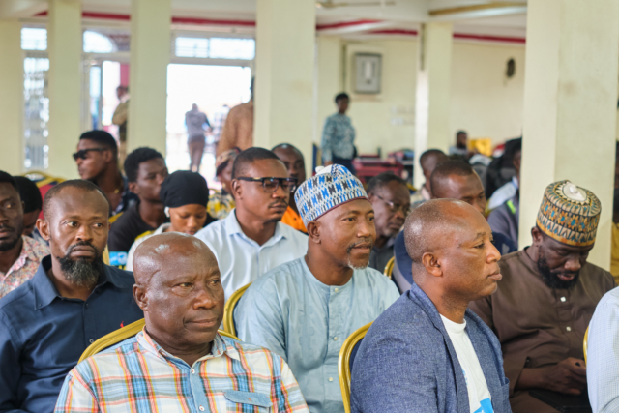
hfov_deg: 25.3
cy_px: 301
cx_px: 383
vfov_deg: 17.0
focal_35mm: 80
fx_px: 1376
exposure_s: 1/160
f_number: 2.2
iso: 400
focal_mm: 33
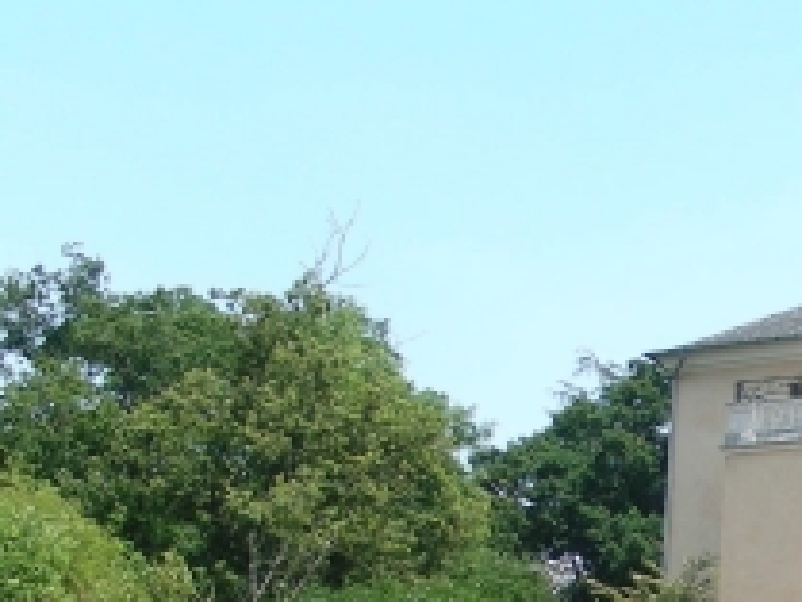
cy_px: 759
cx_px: 986
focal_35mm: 124
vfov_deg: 11.7
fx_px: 2875
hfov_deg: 15.3
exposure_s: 1/273
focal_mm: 6.3
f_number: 4
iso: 50
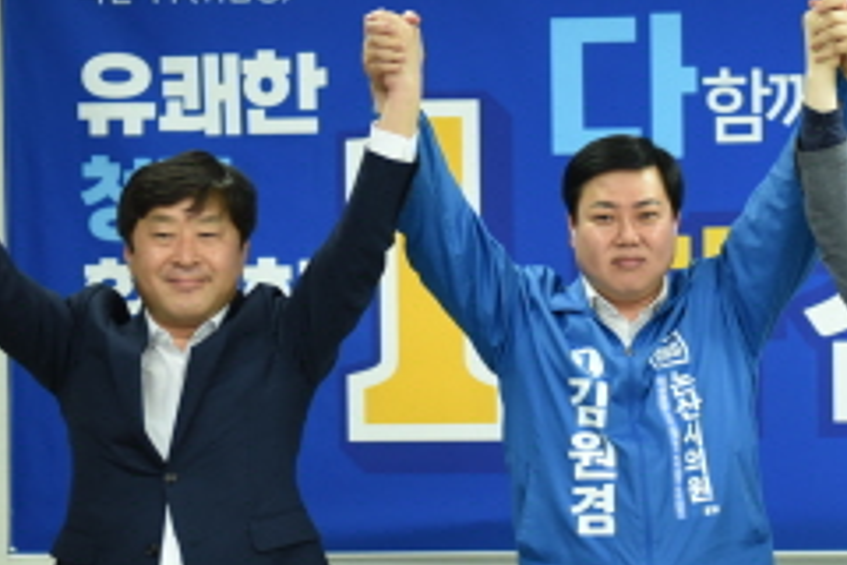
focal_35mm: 125
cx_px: 681
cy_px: 275
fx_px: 2941
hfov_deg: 16.3
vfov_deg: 11.0
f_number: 2.8
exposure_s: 1/125
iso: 1000
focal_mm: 50
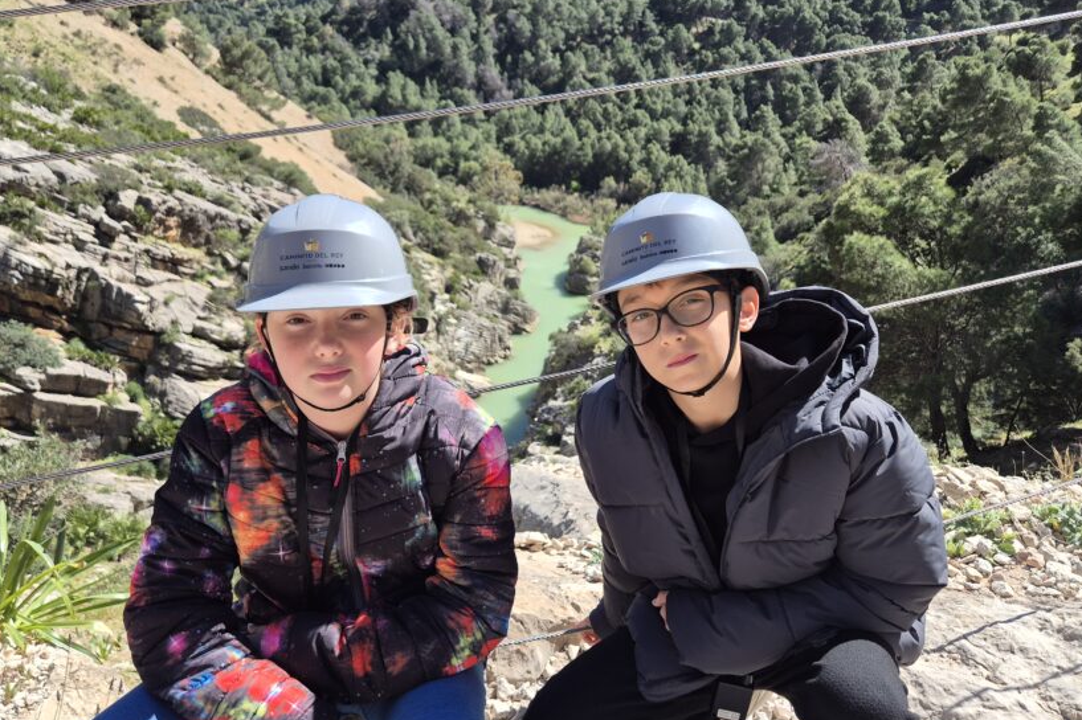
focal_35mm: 30
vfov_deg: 43.6
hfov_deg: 61.9
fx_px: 901
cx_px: 519
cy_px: 353
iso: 25
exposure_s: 1/936
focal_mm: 5.4
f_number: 1.8
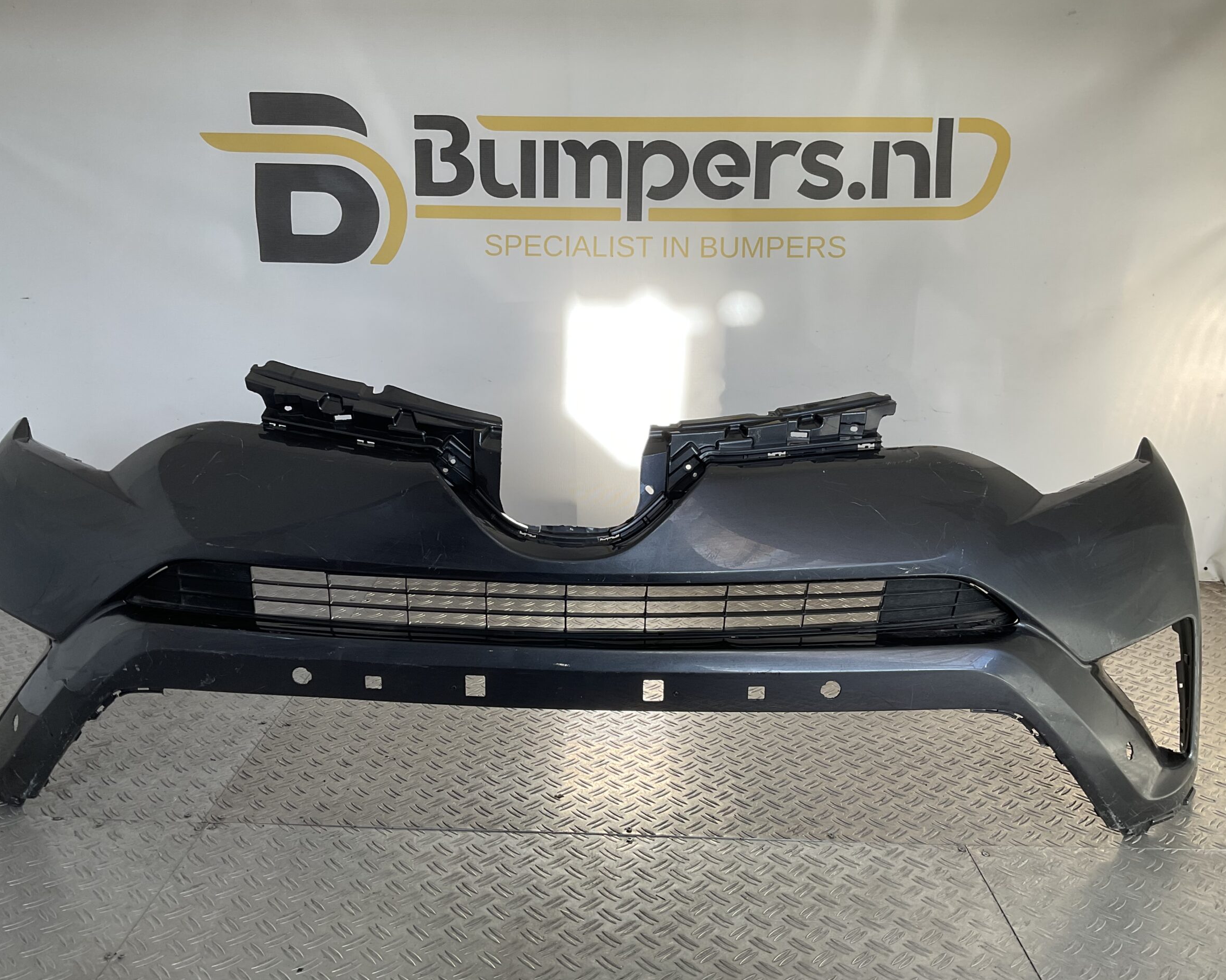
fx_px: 1125
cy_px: 498
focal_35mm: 31
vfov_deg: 47.1
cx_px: 594
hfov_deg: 57.2
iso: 16
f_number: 1.8
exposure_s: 1/190
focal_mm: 3
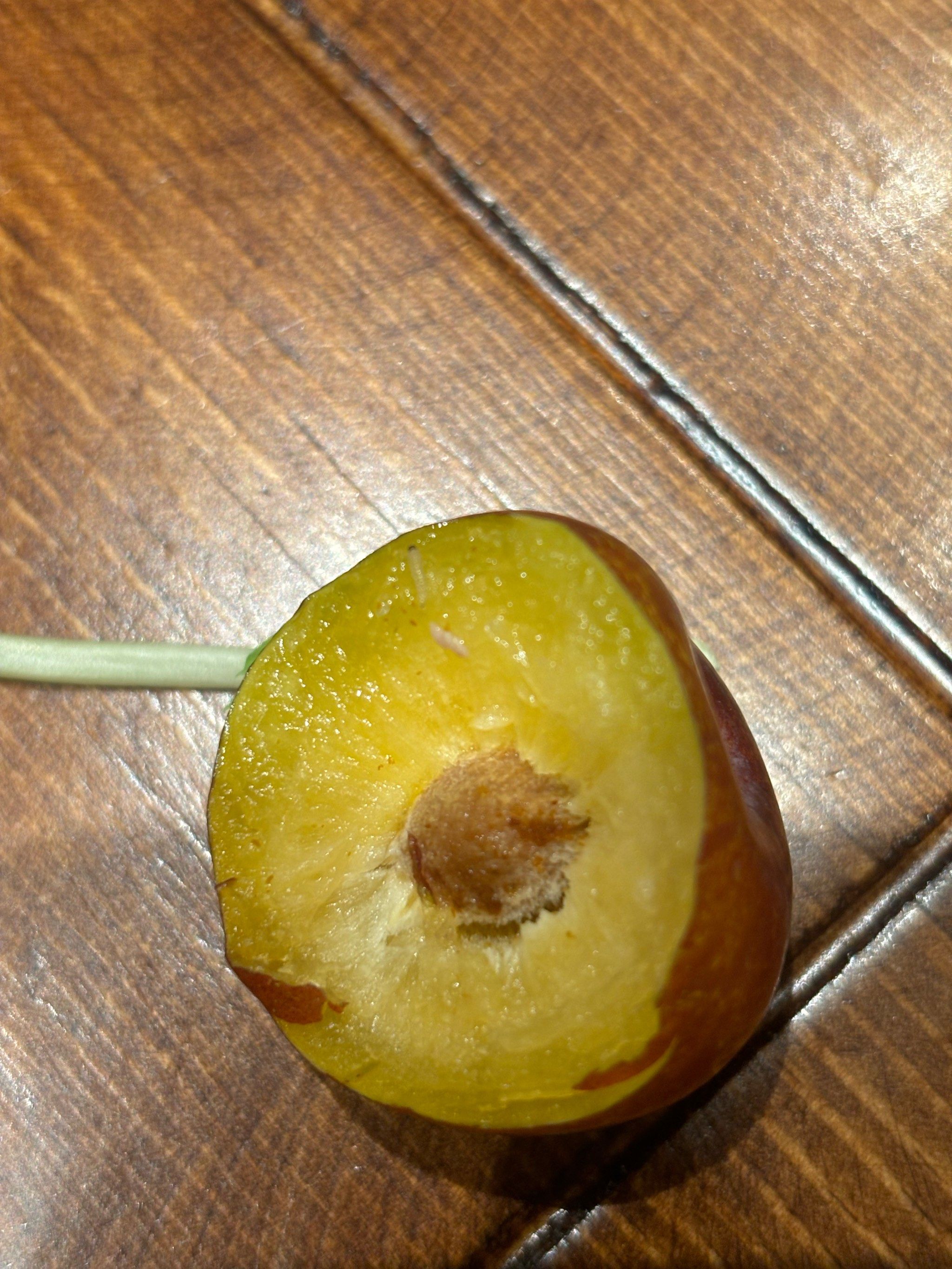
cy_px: 634
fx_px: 1906
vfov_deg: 36.8
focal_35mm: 52
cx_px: 476
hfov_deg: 28.0
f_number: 1.6
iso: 40
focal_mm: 5.96
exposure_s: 1/50
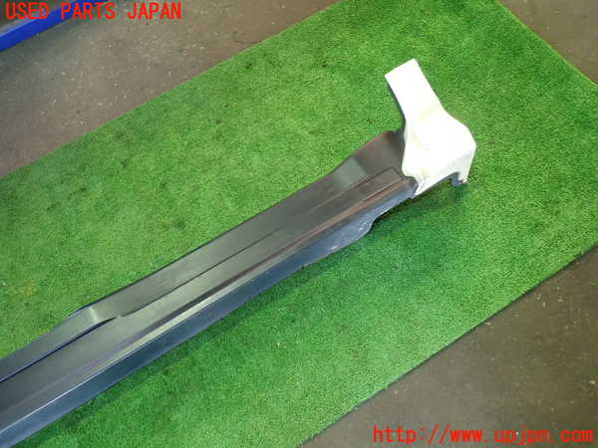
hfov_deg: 69.4
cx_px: 299
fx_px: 432
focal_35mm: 25
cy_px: 224
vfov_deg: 54.9
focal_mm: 4.5
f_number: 2
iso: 320
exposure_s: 1/30
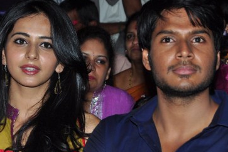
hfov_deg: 9.2
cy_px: 108
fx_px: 1423
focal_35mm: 225
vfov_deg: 6.1
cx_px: 104
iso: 250
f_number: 11
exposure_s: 1/125
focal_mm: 80
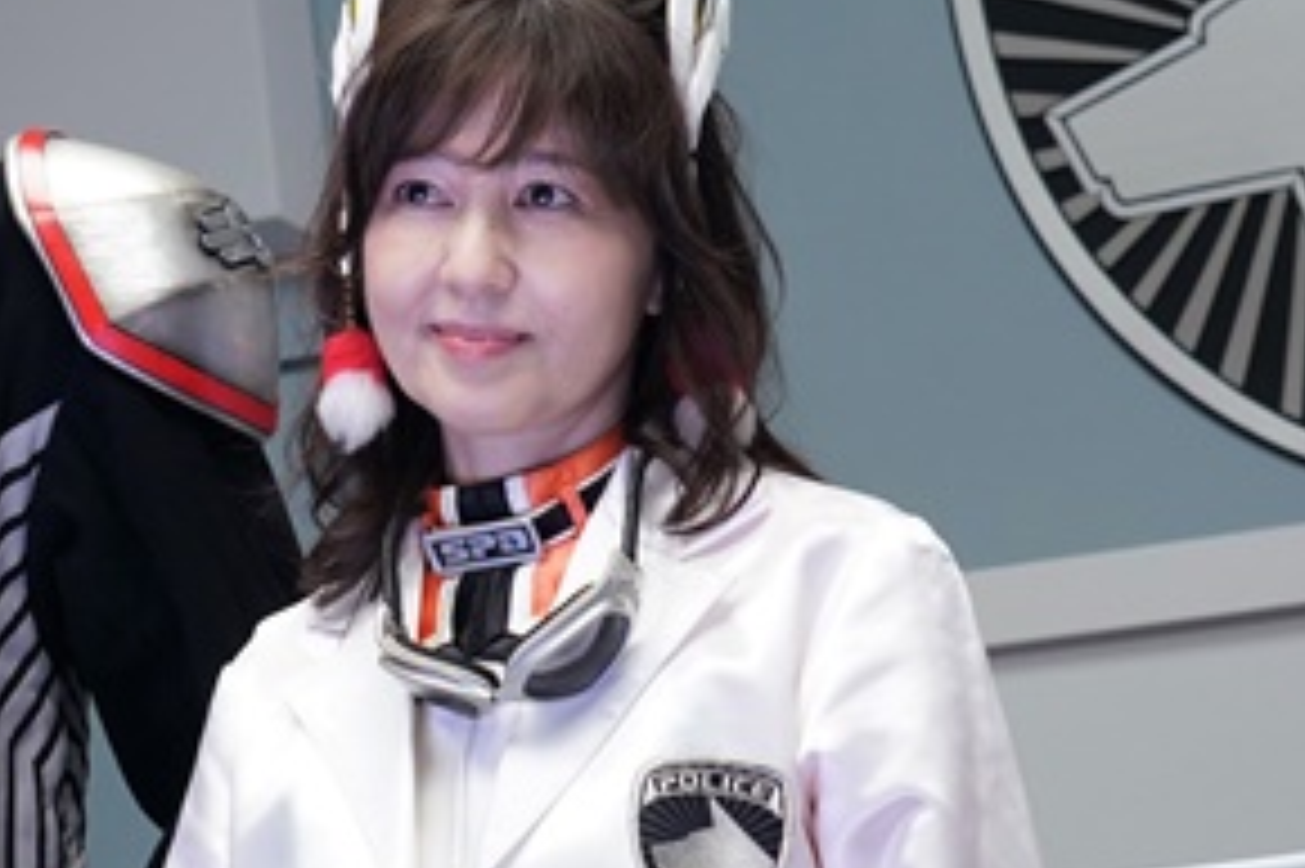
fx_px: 5398
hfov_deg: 13.6
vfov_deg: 9.2
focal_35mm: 149
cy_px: 389
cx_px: 54
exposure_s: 1/60
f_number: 6.3
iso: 1250
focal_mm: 54
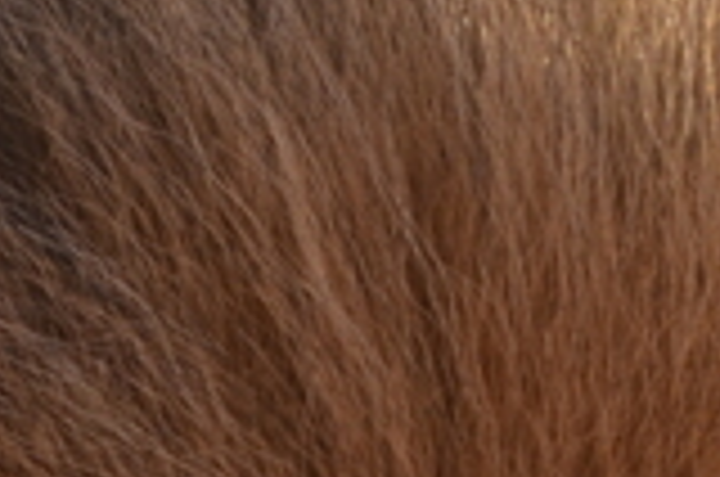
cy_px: 1476
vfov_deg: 0.5
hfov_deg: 0.8
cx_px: 112
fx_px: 50319
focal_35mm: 2521
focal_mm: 210
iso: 400
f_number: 5.3
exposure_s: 1/500
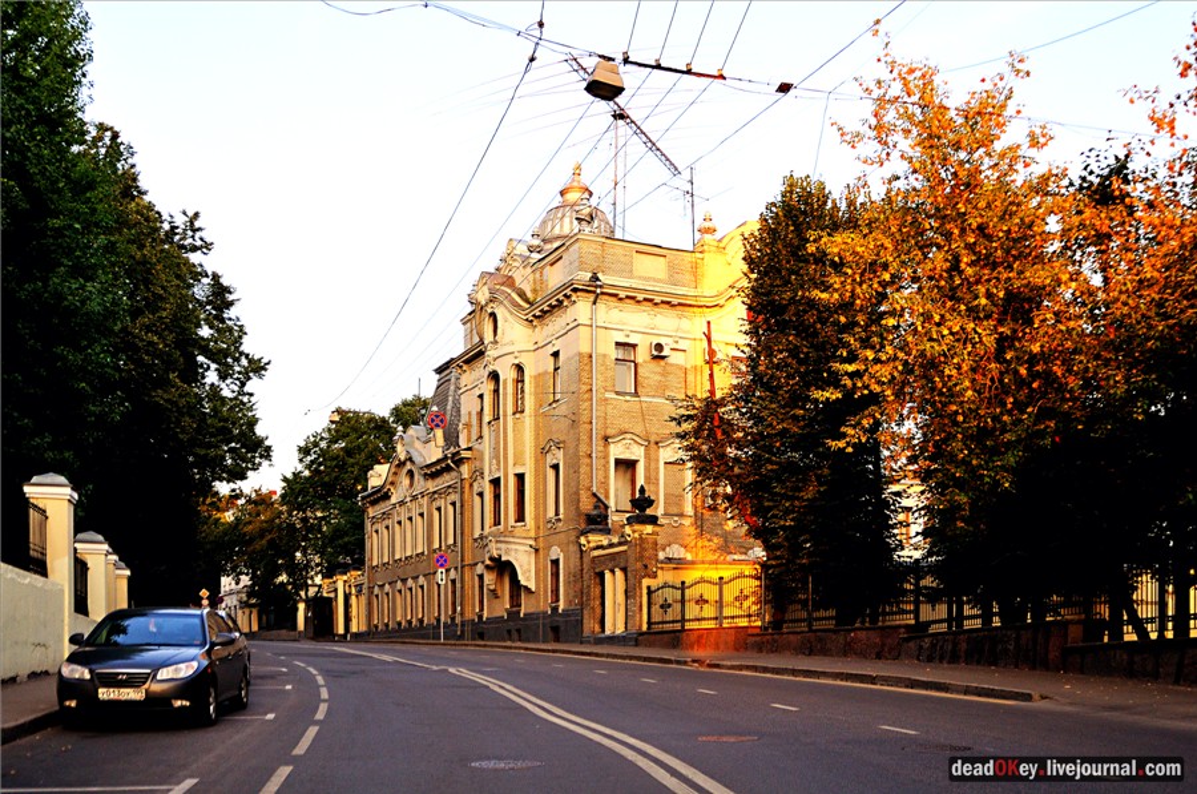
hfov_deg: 53.2
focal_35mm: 36
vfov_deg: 36.8
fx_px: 1195
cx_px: 598
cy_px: 397
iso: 400
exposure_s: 1/320
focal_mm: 24
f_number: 4
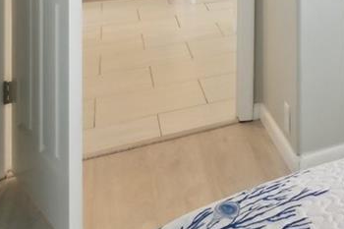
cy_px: -151
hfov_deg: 20.8
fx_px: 611
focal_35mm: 64
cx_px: 630
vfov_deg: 18.0
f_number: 8
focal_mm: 14
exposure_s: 1/100
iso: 400
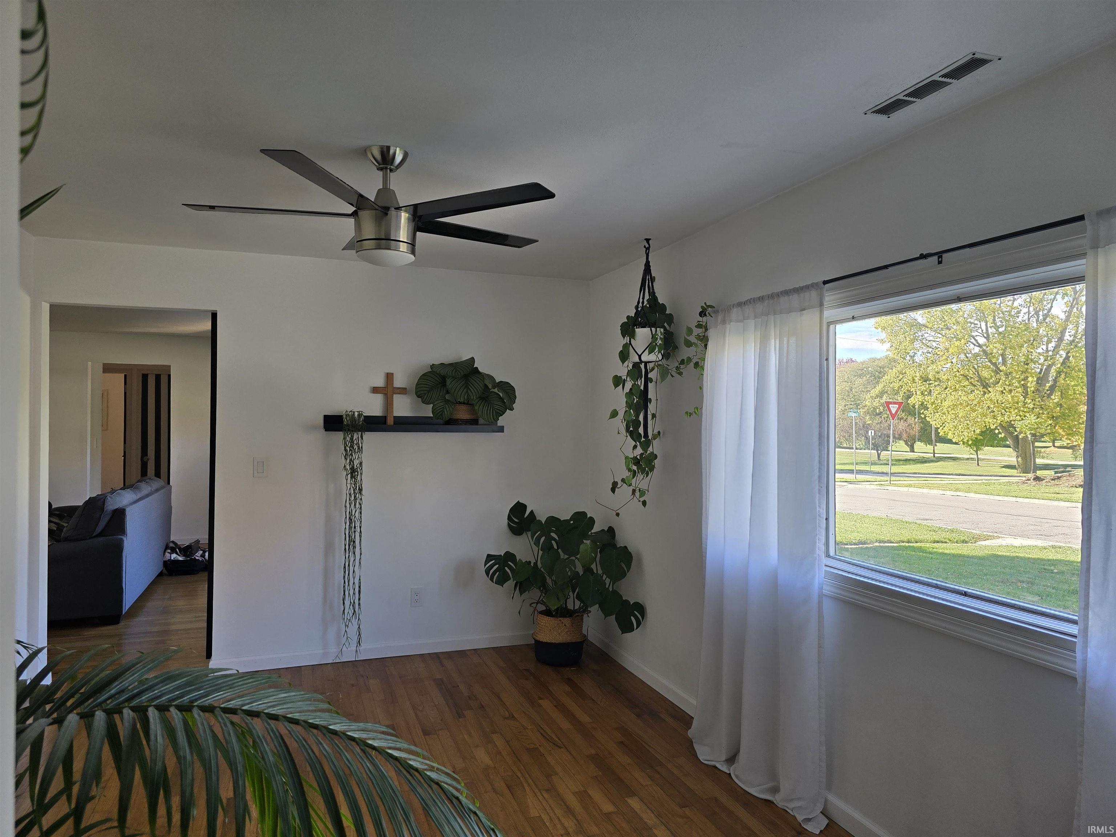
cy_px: 418
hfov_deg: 73.9
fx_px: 742
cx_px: 558
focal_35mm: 23
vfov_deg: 58.9
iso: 80
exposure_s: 1/180
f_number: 1.7
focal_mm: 6.3
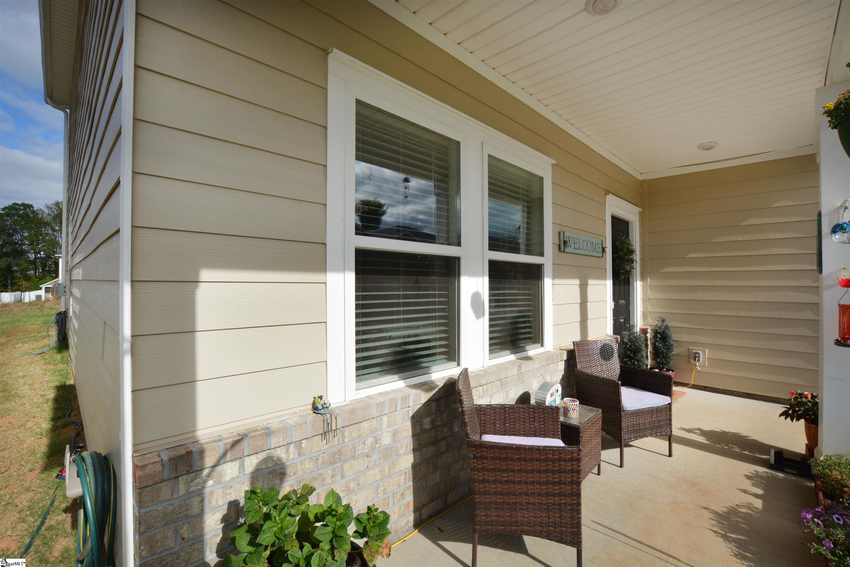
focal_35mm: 15
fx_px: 354
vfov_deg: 77.3
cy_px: 284
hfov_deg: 100.4
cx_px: 425
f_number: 11
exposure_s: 1/500
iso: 400
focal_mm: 10
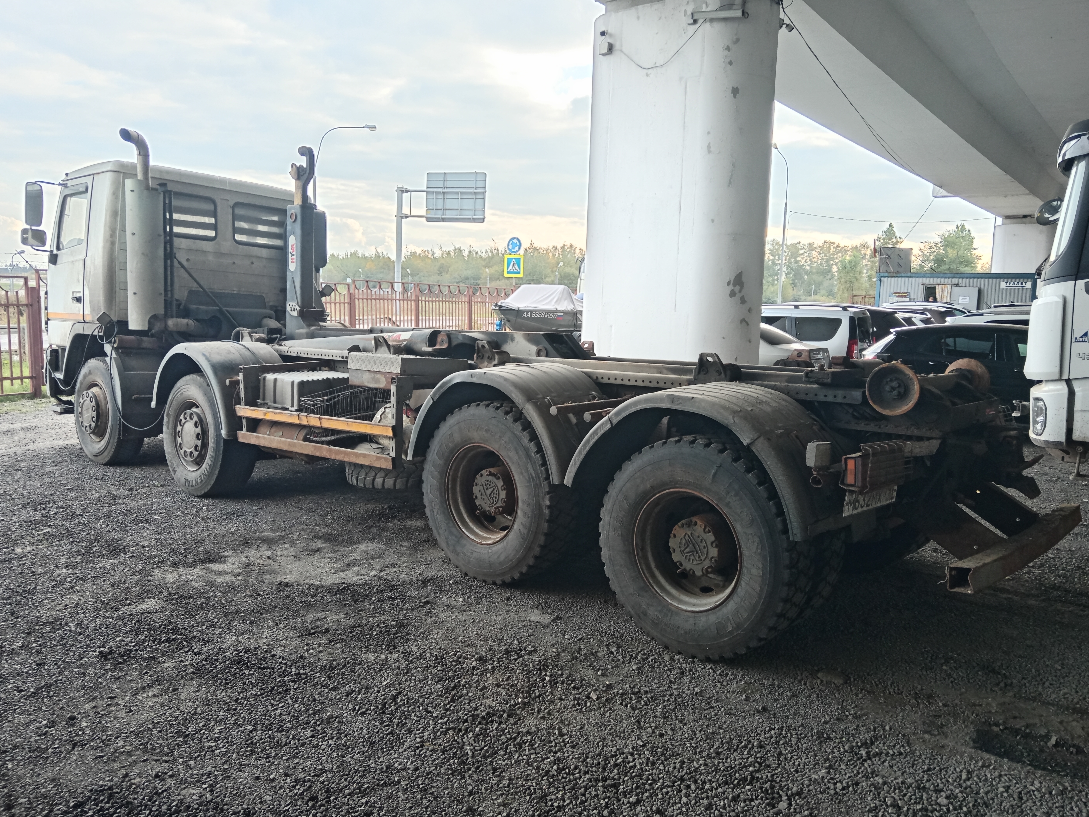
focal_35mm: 28
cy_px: 407
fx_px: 881
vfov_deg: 49.7
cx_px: 547
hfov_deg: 63.4
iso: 311
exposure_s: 1/100
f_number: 1.9
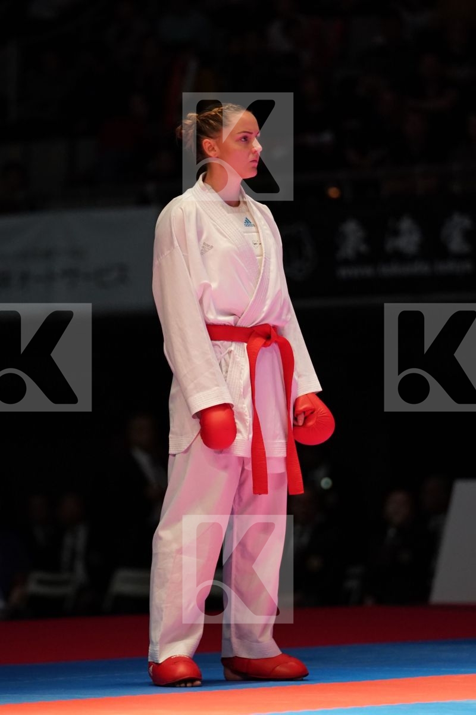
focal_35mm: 225
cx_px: 238
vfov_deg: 9.1
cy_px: 358
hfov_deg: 6.1
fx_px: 4462
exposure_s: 1/1000
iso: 3200
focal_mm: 150
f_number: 2.8
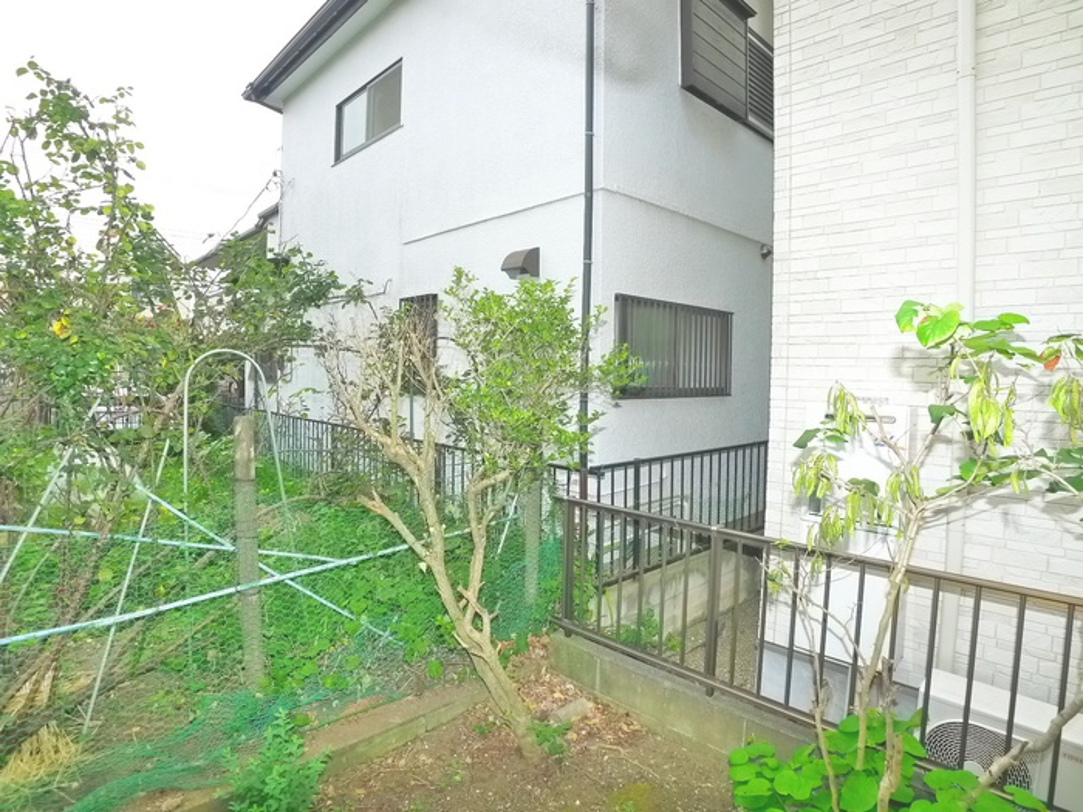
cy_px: 406
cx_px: 542
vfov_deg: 56.8
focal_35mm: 24
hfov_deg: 71.6
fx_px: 751
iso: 400
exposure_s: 1/500
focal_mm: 5.1
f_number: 3.5
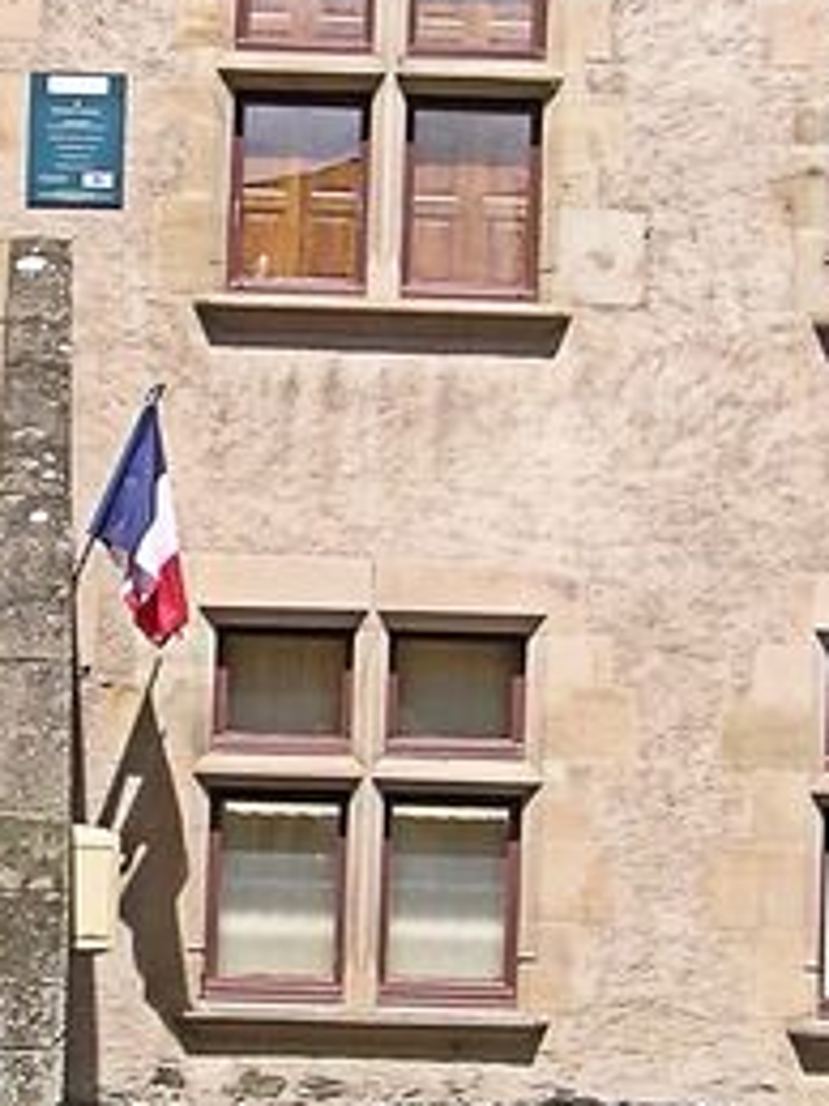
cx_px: 342
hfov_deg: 13.7
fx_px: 3451
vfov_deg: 18.2
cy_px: 500
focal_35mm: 108
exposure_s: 1/197
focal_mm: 5.8
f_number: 6.3
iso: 50
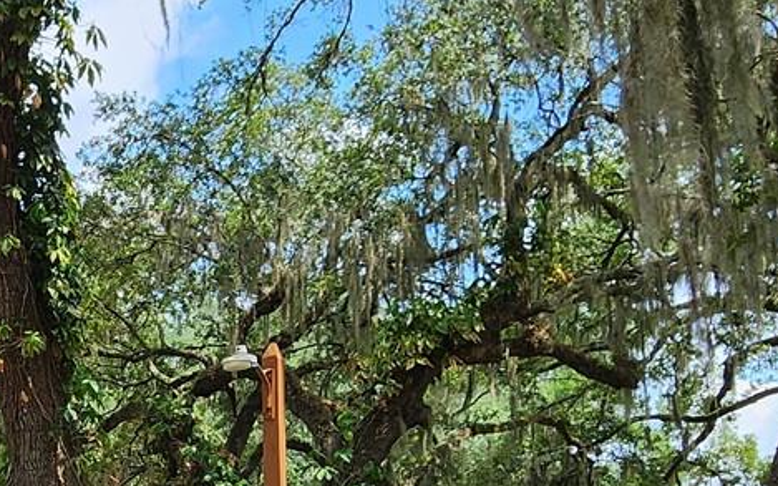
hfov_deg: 38.7
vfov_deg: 26.0
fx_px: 996
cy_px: 489
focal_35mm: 47
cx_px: 33
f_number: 2.2
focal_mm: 2.2
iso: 50
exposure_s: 1/773
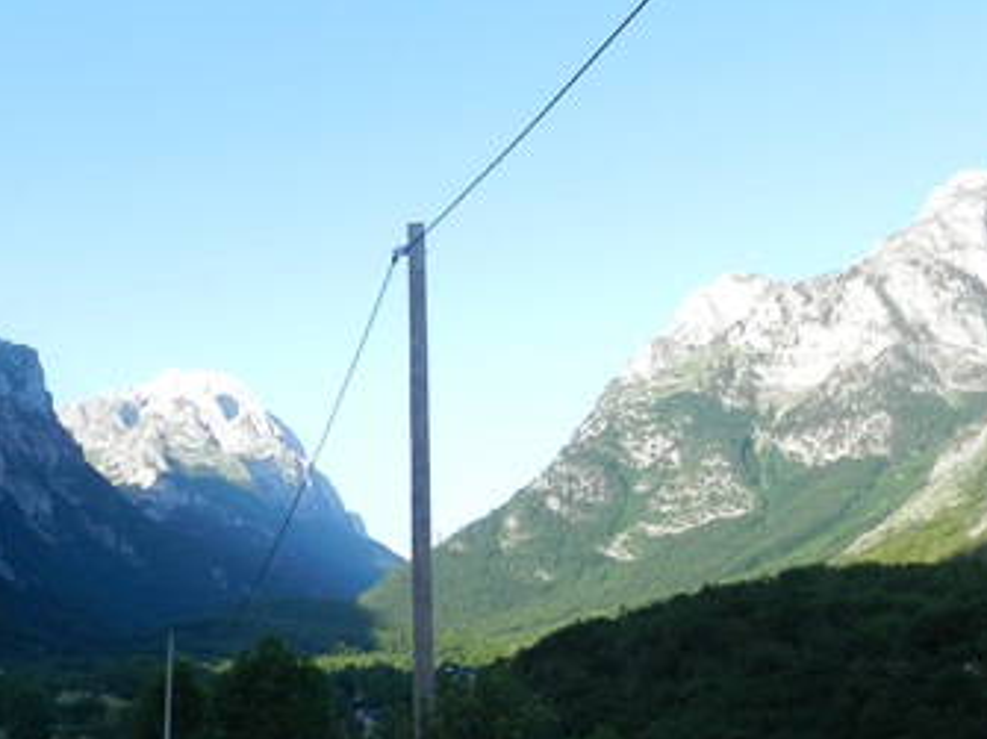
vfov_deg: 25.8
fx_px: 1568
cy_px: 639
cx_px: 227
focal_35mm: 55
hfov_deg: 34.1
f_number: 3.4
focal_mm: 4
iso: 160
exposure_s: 1/400
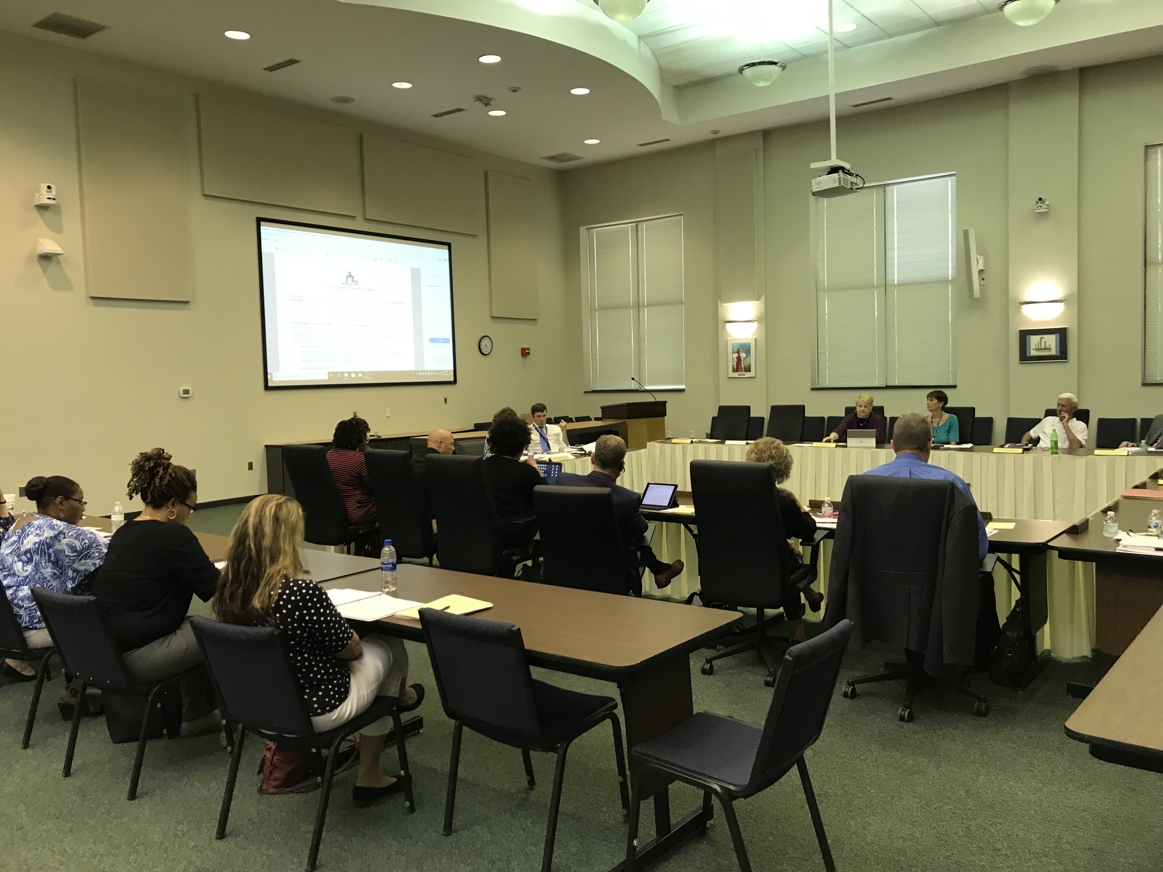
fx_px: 941
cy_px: 436
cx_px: 582
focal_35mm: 28
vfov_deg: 49.7
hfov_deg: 63.4
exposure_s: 1/24
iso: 40
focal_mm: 3.99
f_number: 1.8
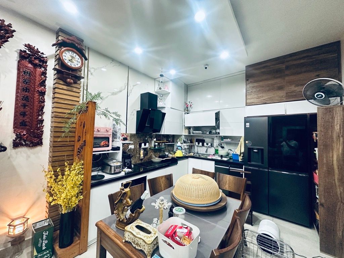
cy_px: 129
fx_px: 139
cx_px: 172
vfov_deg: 85.7
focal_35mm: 14
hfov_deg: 102.1
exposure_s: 1/50
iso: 400
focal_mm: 2.22
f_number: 2.2
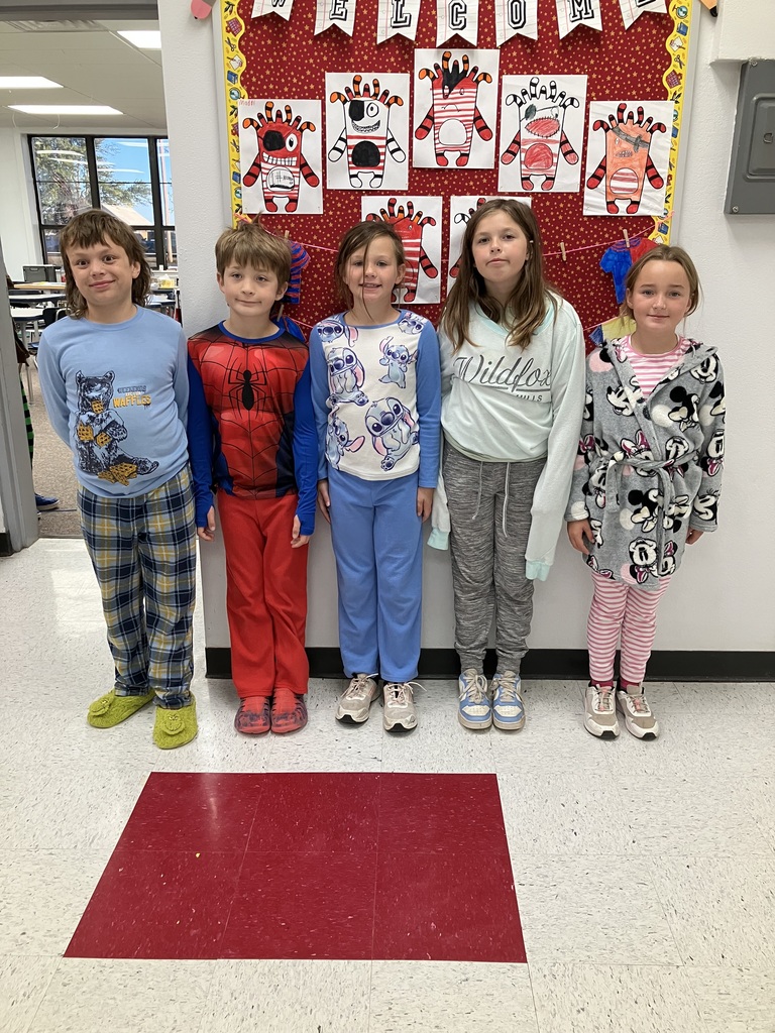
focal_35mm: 28
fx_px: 836
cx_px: 388
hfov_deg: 49.7
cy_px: 516
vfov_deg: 63.4
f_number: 1.8
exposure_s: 1/60
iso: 125
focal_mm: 3.99
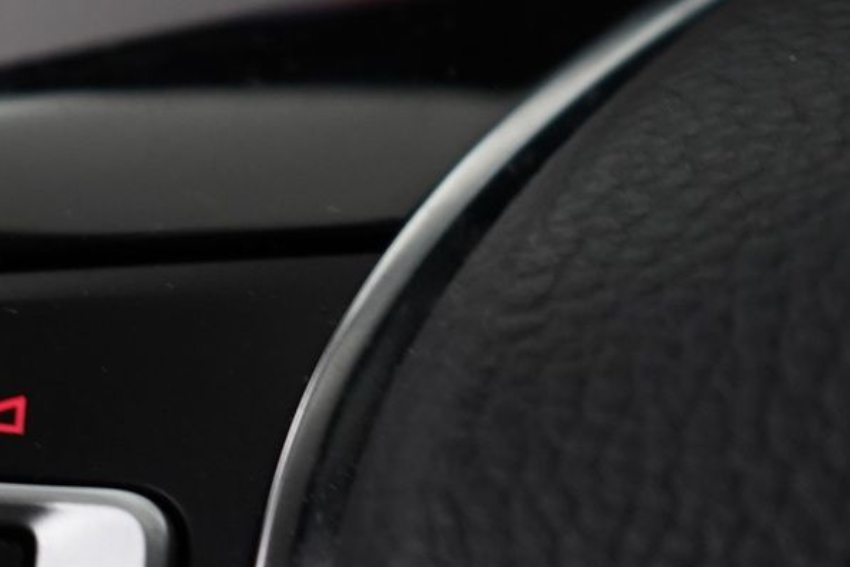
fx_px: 3376
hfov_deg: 14.0
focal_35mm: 143
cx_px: -79
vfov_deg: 9.6
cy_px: 495
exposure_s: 1/20
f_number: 4
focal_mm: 34
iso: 1000
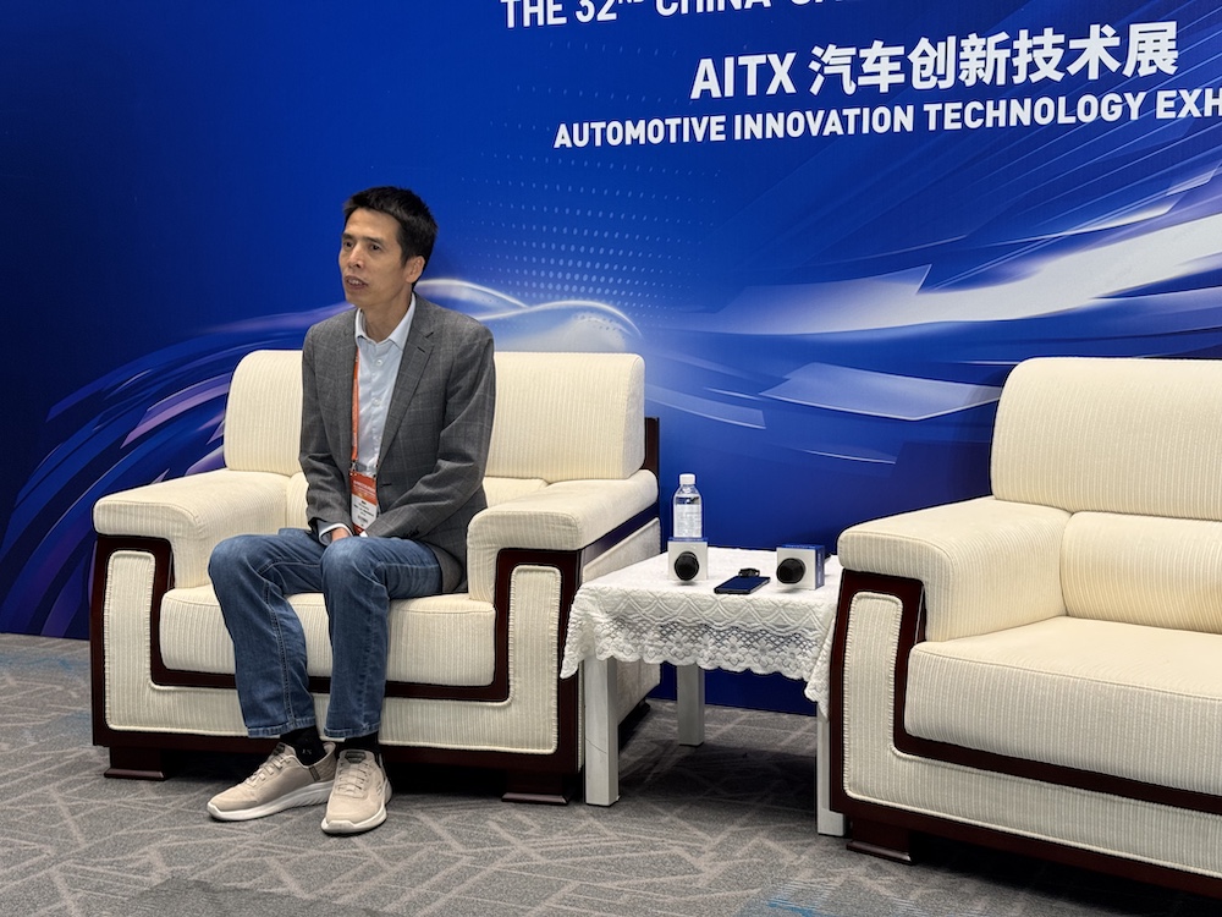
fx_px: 1694
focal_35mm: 48
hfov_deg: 39.7
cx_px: 611
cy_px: 458
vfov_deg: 30.3
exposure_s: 1/80
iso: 100
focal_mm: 6.76
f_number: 1.78
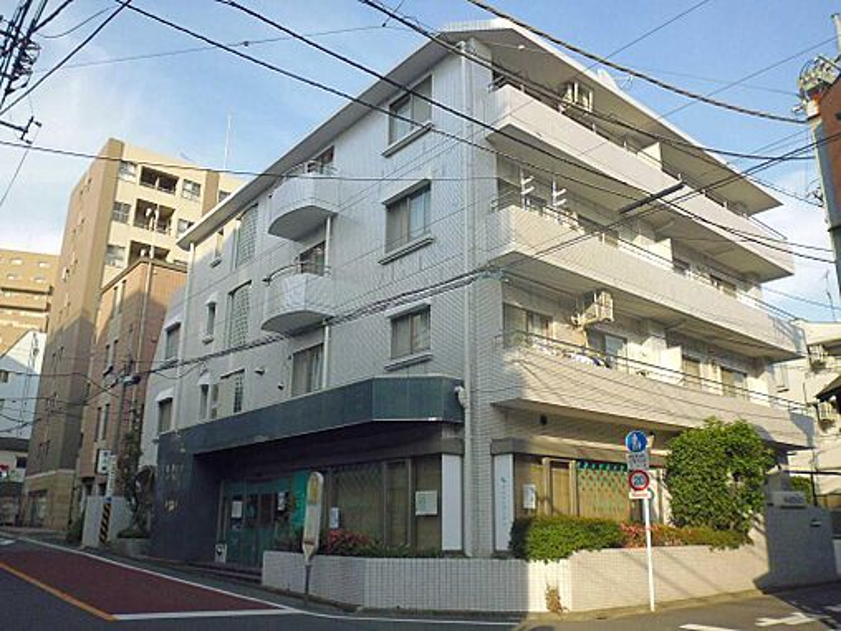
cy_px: 316
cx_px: 420
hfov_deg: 56.8
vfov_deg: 44.2
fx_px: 777
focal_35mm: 32
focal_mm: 5.6
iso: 400
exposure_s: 1/160
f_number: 10
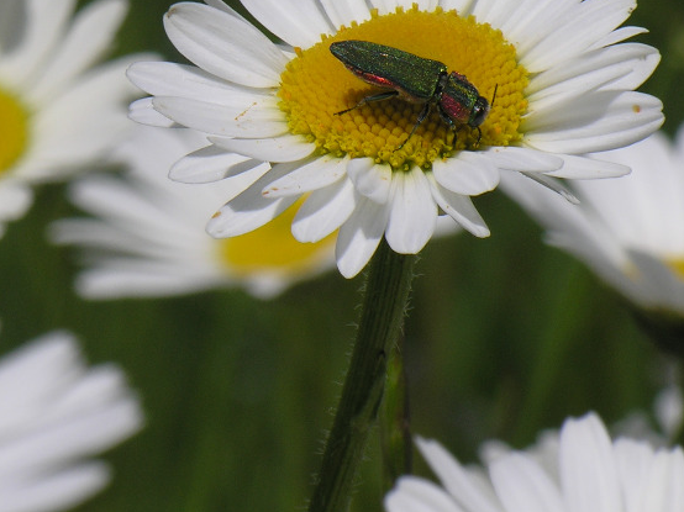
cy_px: 180
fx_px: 16235
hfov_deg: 2.4
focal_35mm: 822
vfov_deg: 1.8
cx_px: 49
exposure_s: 1/454
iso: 50
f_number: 7.4
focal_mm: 89
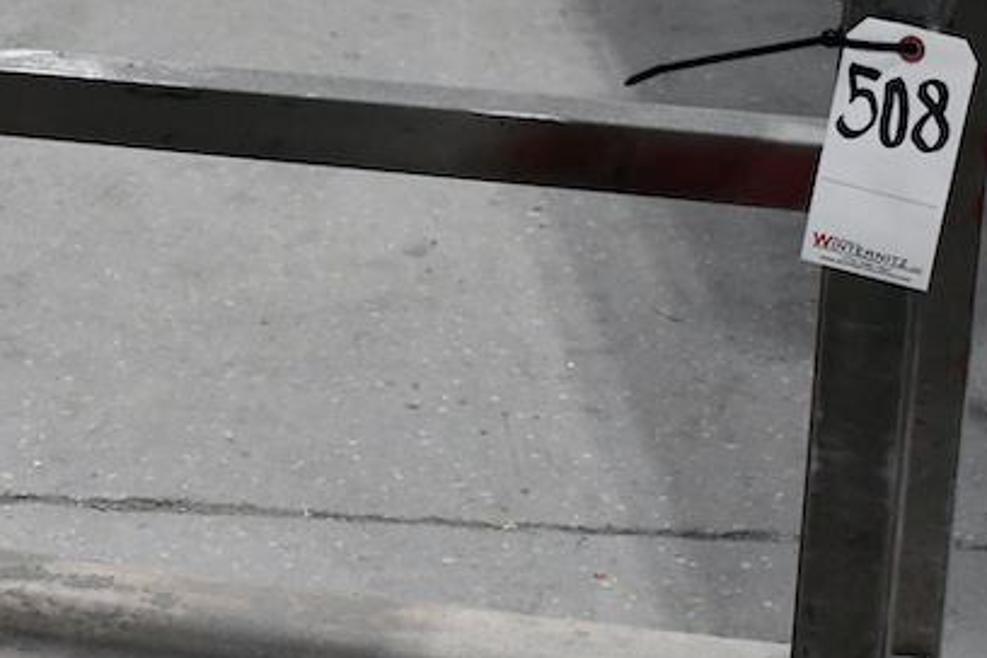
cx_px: -60
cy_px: 444
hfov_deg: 14.9
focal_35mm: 135
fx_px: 3701
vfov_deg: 10.2
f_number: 4.2
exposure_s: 1/125
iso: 1800
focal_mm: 29
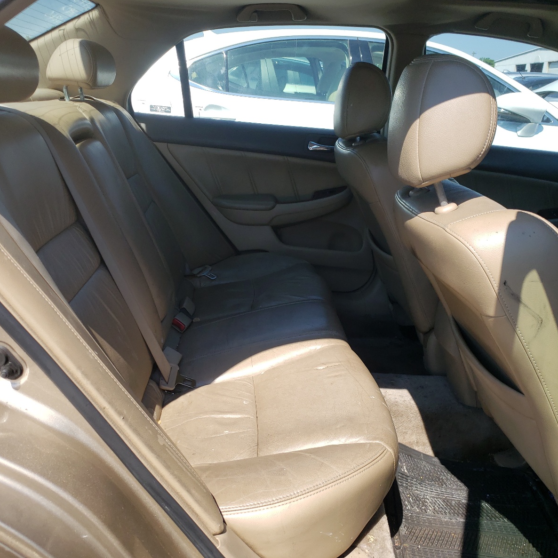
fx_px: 565
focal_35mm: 31
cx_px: 268
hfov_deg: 52.5
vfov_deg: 52.5
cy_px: 279
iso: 50
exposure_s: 1/1667
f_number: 1.5
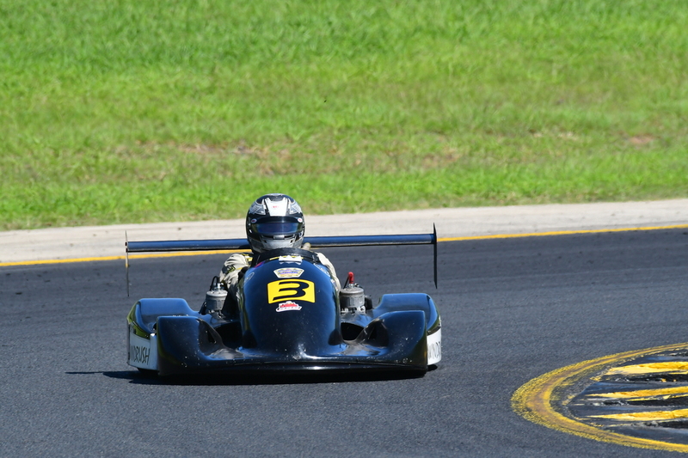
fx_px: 14329
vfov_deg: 1.8
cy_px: 229
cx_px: 344
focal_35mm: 750
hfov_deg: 2.8
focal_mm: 500
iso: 500
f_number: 11
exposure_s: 1/640
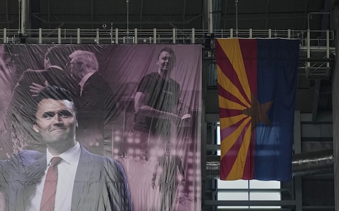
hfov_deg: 8.2
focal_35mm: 257
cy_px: 197
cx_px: 65
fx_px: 2374
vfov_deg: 5.1
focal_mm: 118
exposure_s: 1/640
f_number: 2.8
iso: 2000
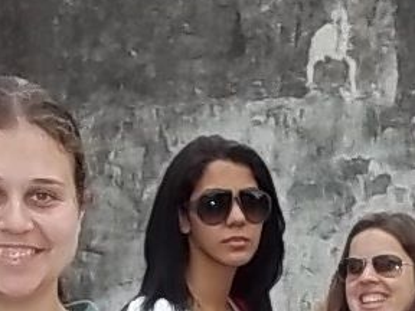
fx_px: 1702
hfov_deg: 13.6
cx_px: 455
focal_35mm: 142
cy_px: 474
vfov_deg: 10.1
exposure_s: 1/320
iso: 80
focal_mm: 5.7
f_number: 2.9
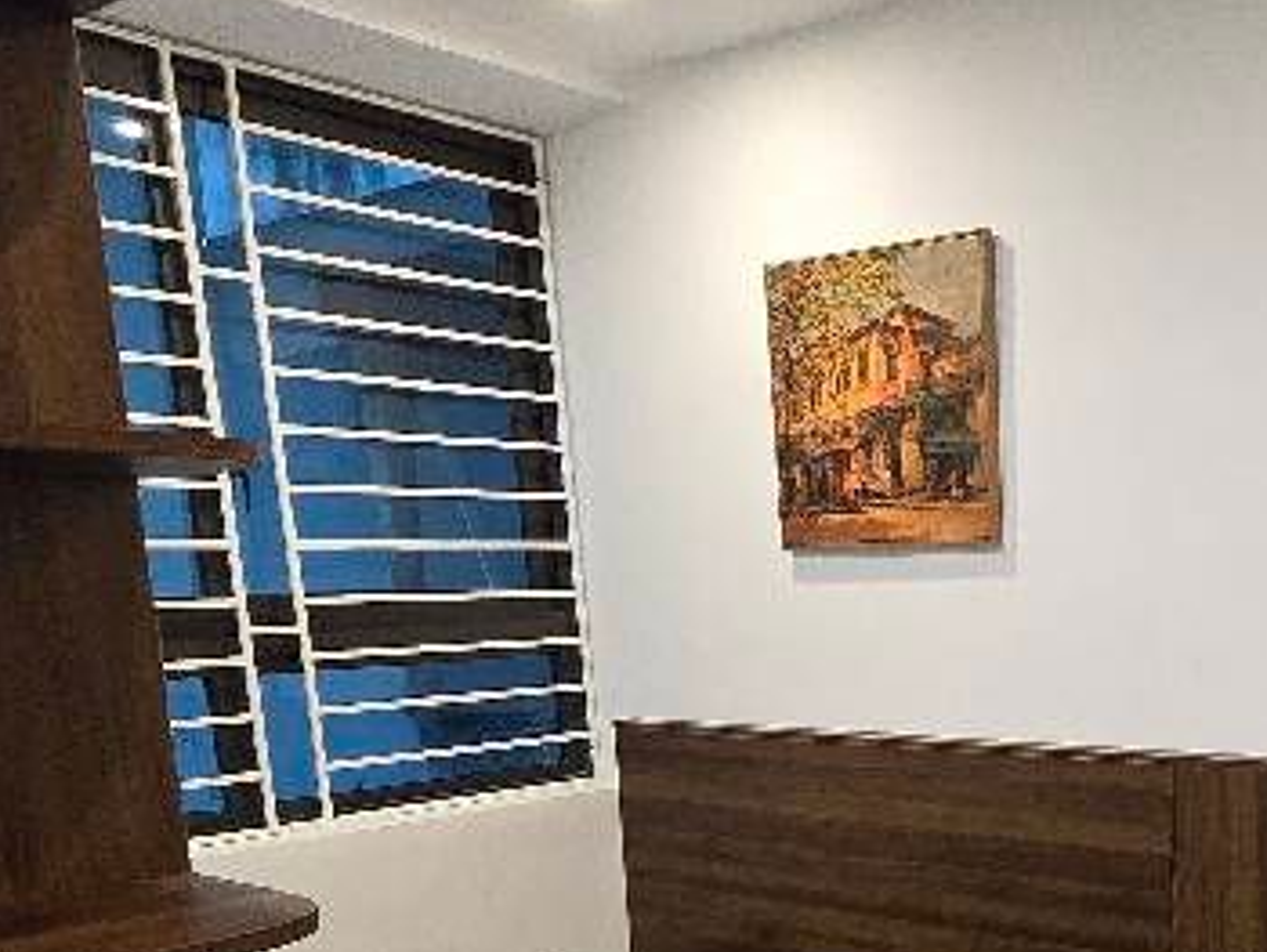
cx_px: 1144
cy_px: 890
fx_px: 1392
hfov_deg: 44.5
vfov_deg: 35.1
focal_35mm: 38
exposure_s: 1/50
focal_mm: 1.7
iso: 640
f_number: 2.2
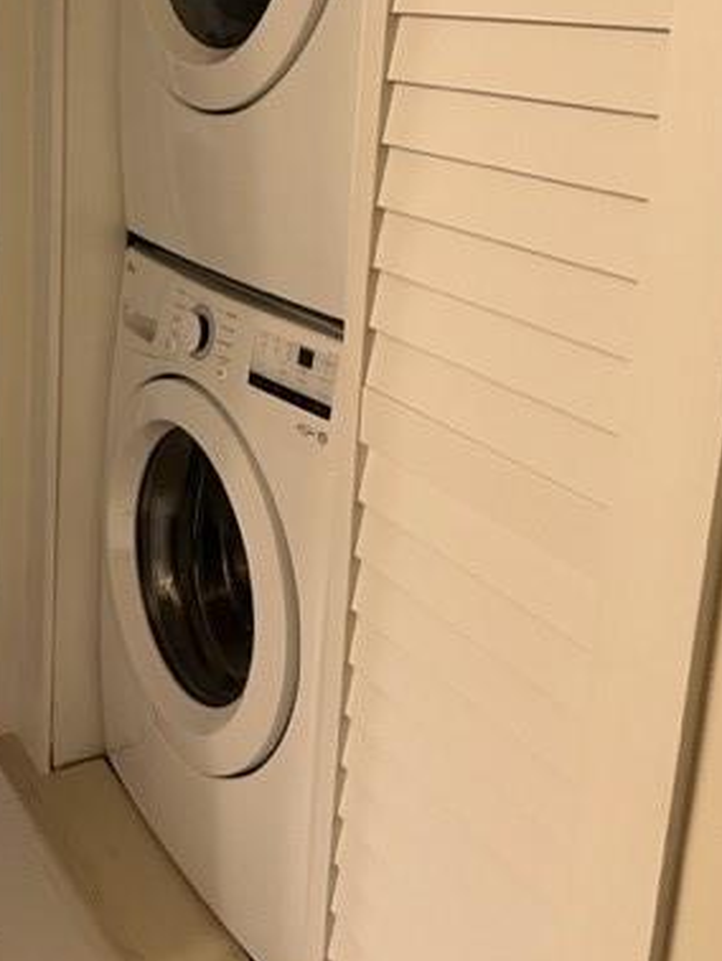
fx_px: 1222
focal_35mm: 44
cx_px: 186
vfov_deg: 41.8
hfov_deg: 32.3
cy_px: 254
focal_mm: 5.7
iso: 320
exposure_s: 1/60
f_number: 1.5
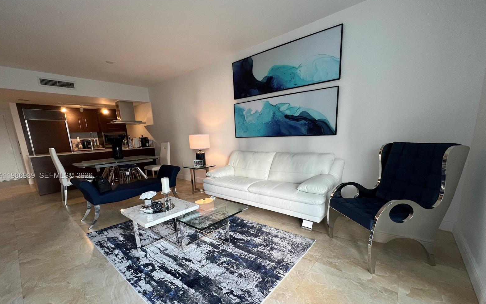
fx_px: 185
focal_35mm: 14
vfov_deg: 78.1
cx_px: 243
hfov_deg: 105.3
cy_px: 176
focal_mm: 1.57
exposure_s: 1/120
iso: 125
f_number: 1.8
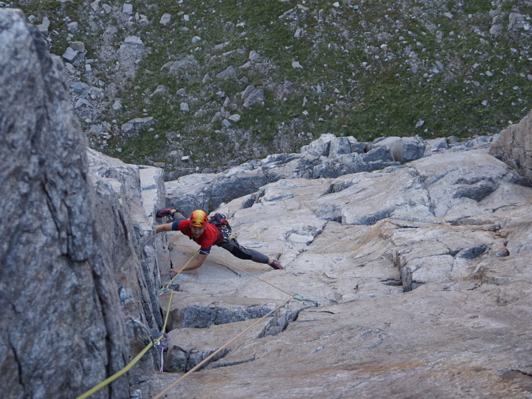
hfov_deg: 27.0
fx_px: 1107
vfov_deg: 20.4
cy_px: 199
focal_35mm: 72
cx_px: 301
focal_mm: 28
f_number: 4.5
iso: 100
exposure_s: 1/160
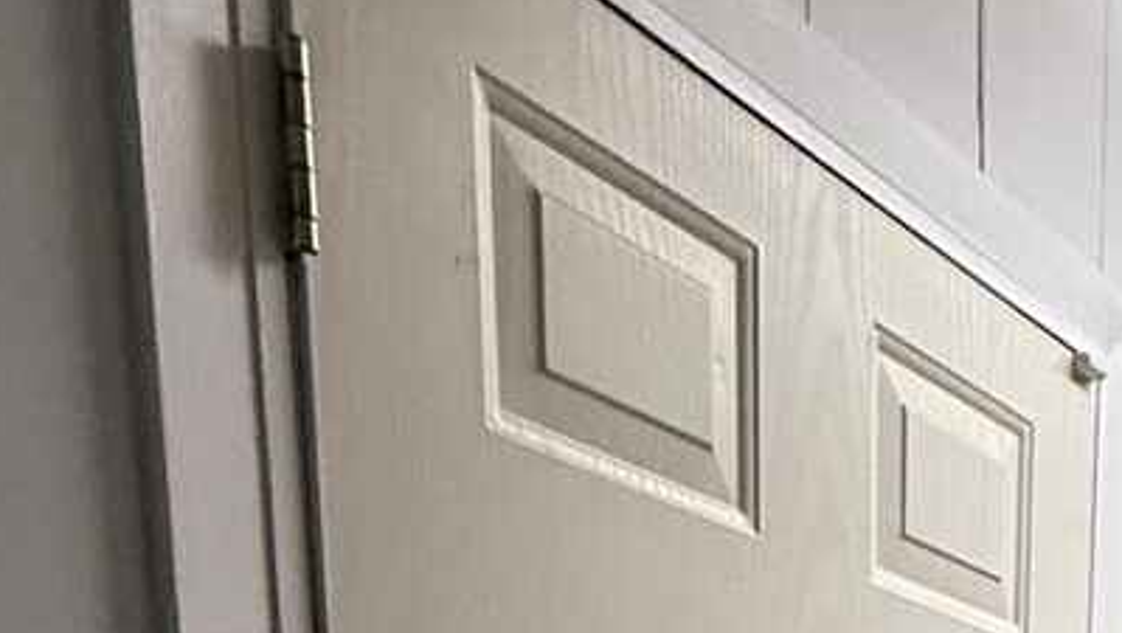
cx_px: 1187
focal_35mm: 55
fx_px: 1637
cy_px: 1336
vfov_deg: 16.0
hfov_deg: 33.7
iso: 320
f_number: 2.2
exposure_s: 1/60
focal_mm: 2.22
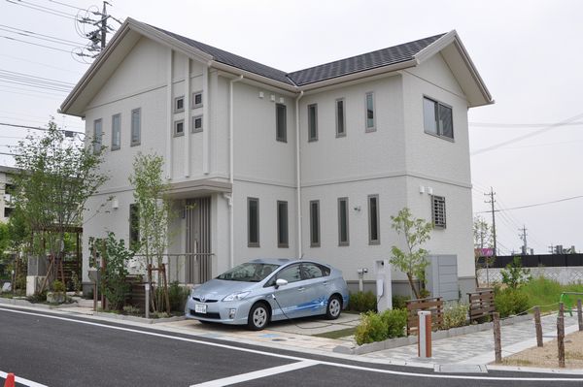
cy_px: 194
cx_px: 292
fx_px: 583
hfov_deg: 53.2
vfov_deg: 36.8
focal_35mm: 36
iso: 200
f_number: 8
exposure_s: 1/250
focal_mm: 24
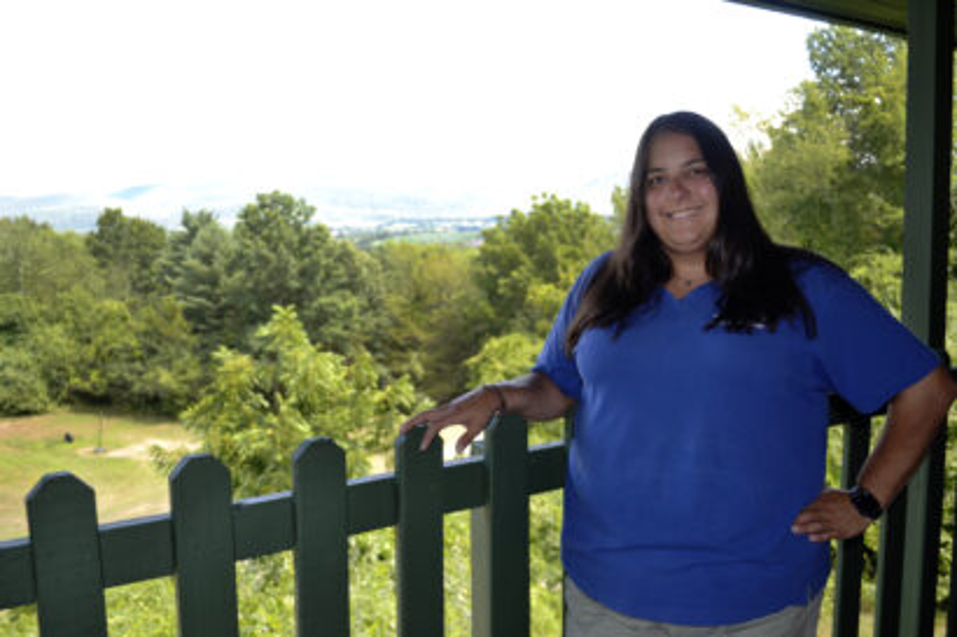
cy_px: 318
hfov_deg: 57.2
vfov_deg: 39.9
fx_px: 877
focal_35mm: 33
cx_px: 478
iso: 100
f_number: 3.8
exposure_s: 1/100
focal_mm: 22
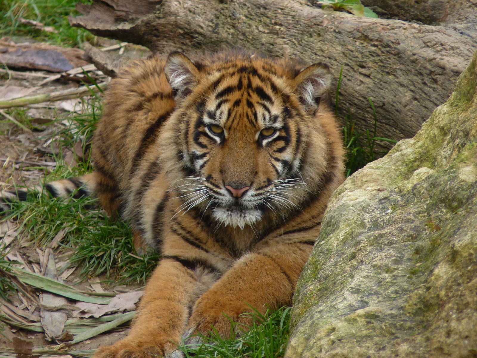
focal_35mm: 486
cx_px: 238
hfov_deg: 4.1
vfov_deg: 3.1
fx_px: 6697
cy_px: 179
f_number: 4.4
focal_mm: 86.4
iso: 125
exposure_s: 1/125
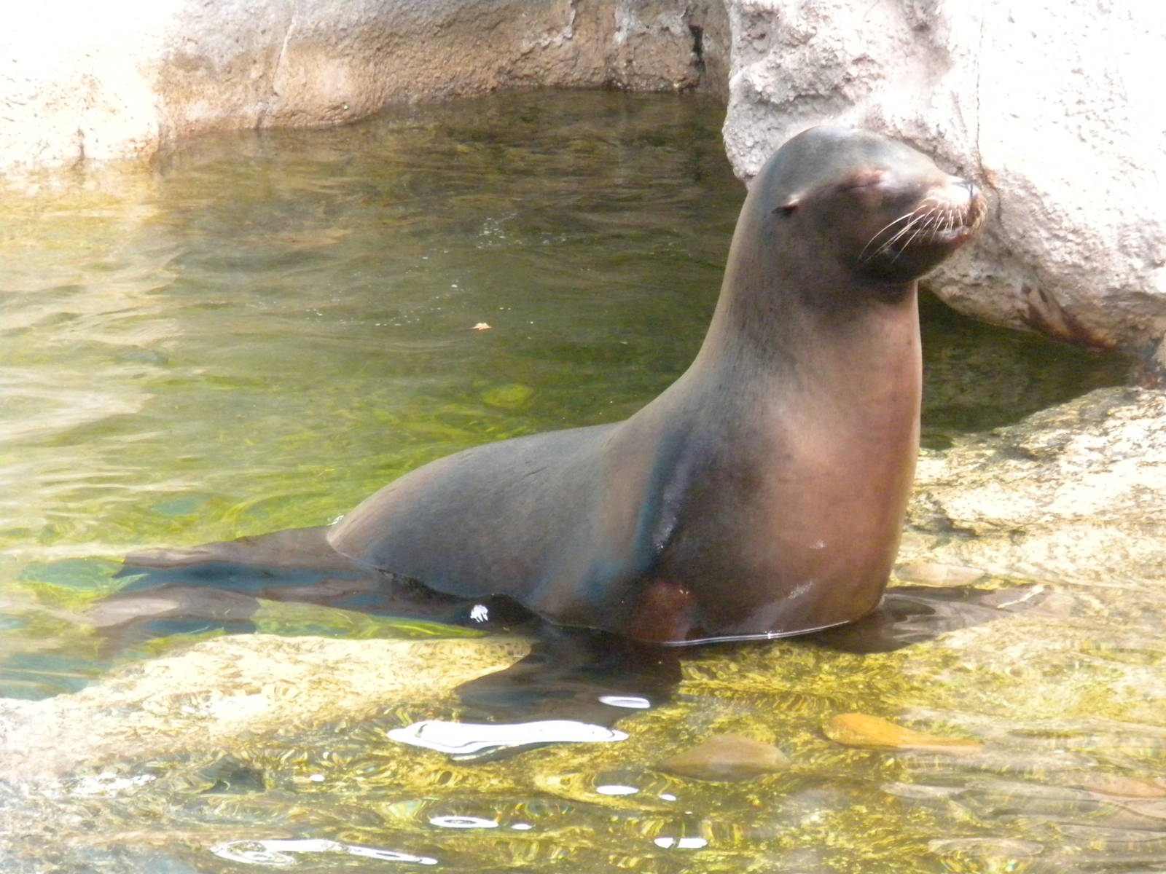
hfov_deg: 8.3
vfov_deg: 6.2
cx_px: 583
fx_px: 8017
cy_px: 437
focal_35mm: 238
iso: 800
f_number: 5.2
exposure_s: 1/267
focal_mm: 42.1
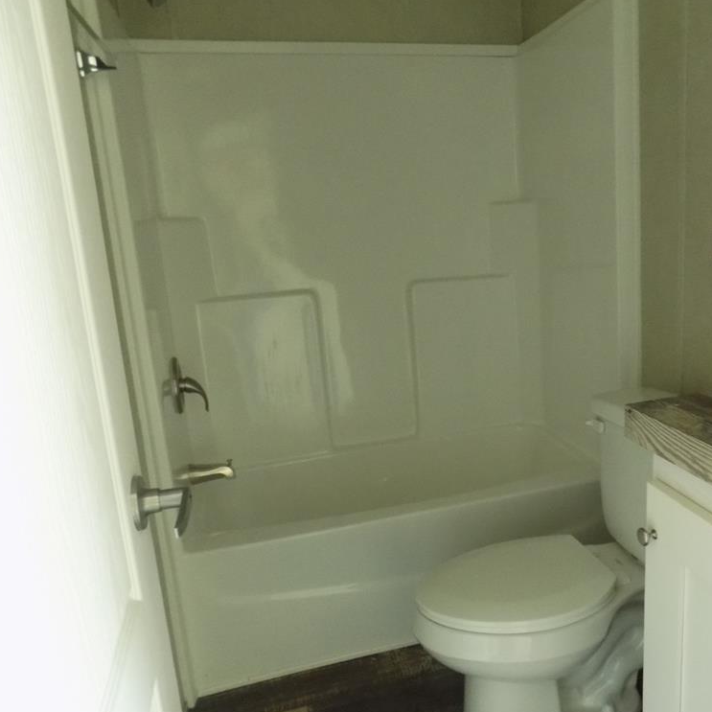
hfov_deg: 56.6
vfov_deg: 57.3
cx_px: 448
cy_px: 358
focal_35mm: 28
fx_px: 652
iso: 400
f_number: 3.1
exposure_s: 1/10
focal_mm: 4
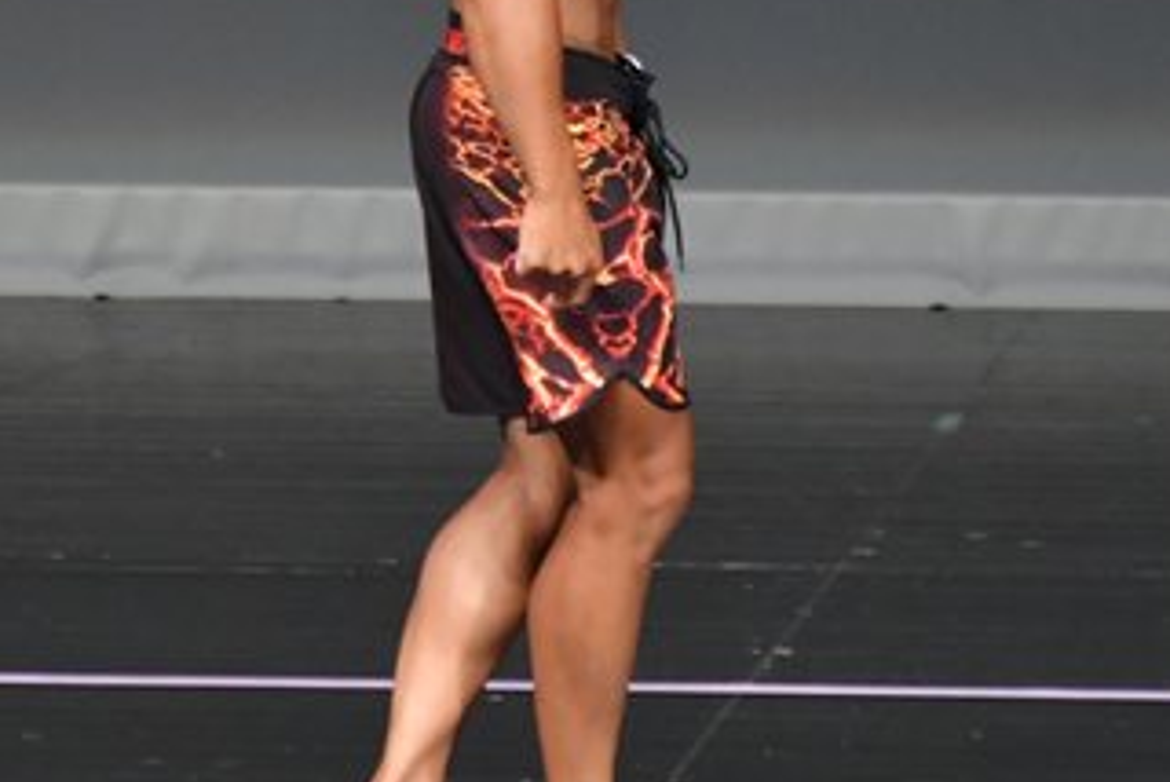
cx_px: 532
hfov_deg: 2.3
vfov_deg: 1.5
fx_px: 29504
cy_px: 128
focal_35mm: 907
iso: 4000
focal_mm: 250
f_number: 5.6
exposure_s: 1/400
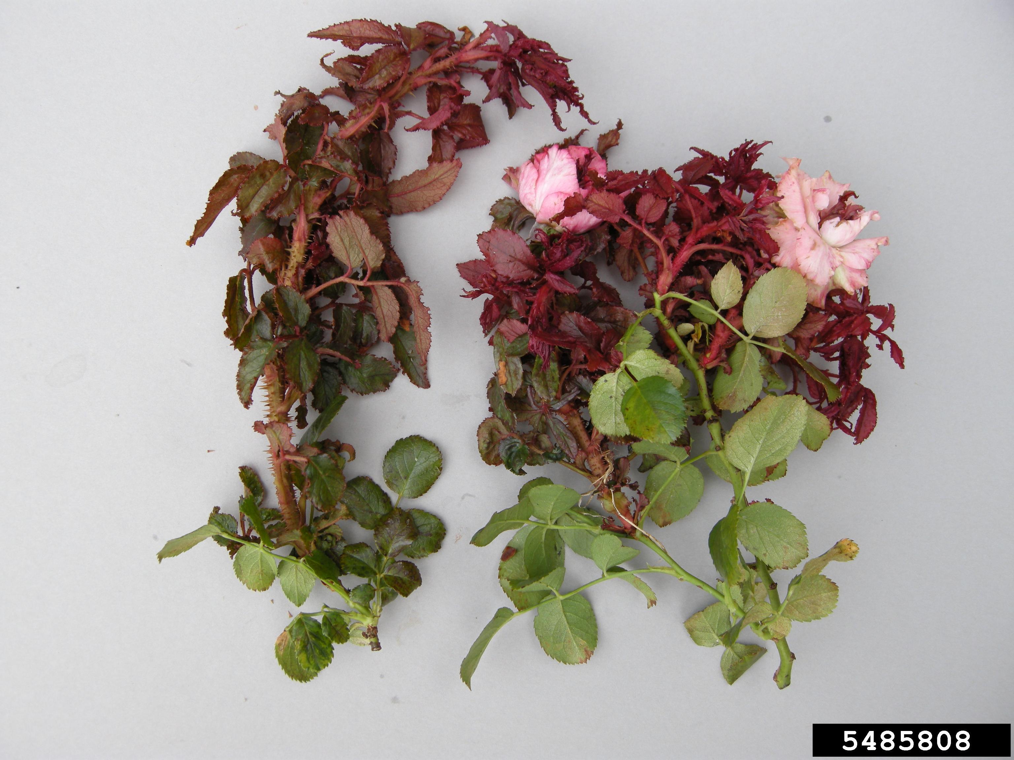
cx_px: 507
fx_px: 1025
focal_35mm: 35
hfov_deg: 52.6
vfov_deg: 40.7
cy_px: 380
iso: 64
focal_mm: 7.5
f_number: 3.8
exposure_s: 1/132
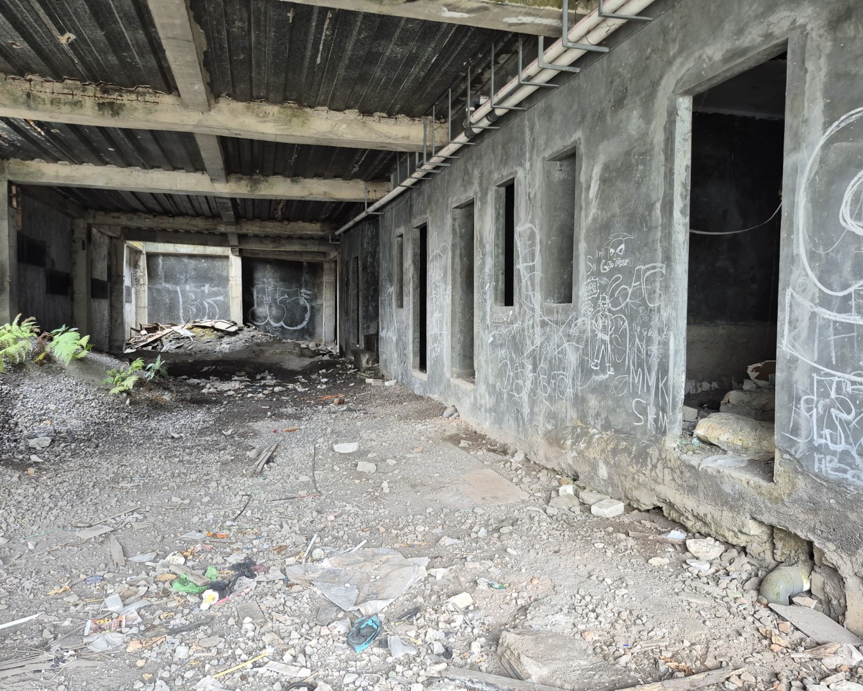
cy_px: 346
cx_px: 437
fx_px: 613
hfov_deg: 70.3
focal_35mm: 24
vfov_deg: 58.8
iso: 200
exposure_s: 1/180
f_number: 1.8
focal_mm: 5.4
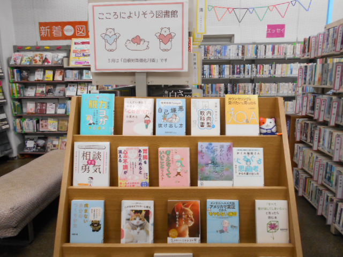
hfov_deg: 67.3
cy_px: 128
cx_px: 172
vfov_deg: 53.1
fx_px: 258
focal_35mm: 26
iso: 250
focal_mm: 4.6
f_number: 3.2
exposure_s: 1/30
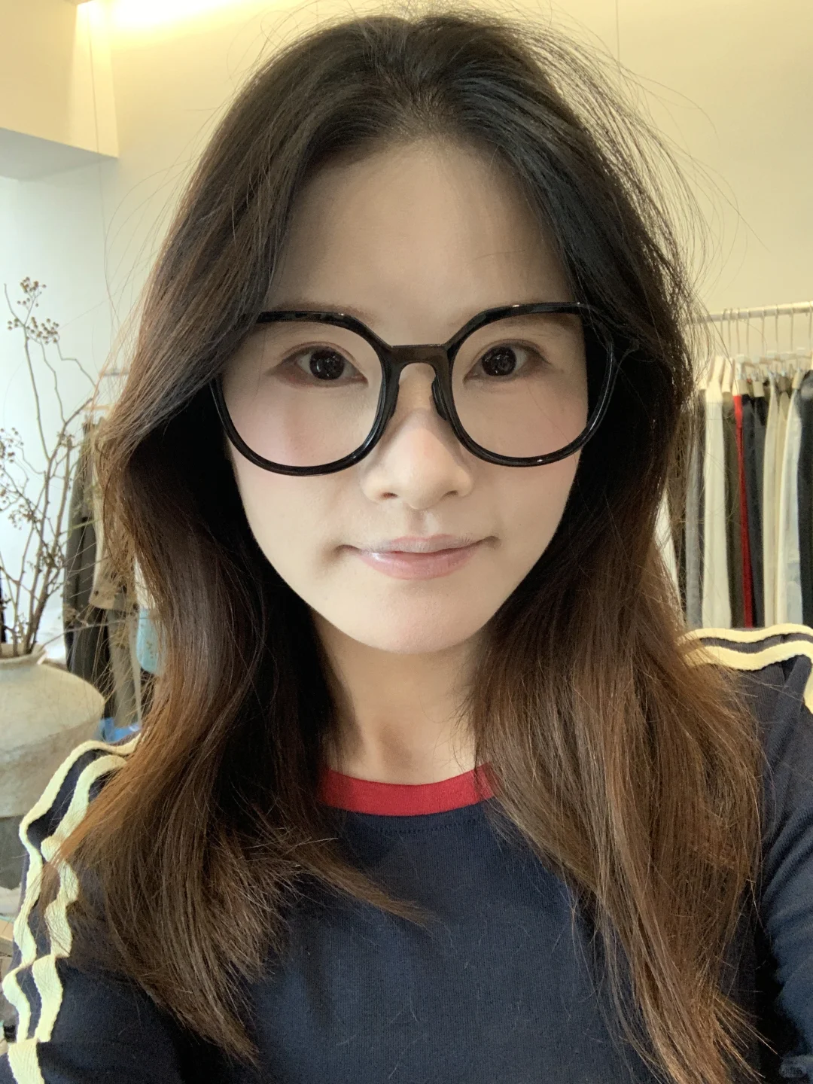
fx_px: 1002
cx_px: 406
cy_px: 542
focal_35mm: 32
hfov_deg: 44.2
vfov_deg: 56.8
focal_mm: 2.87
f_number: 2.2
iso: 320
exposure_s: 1/50
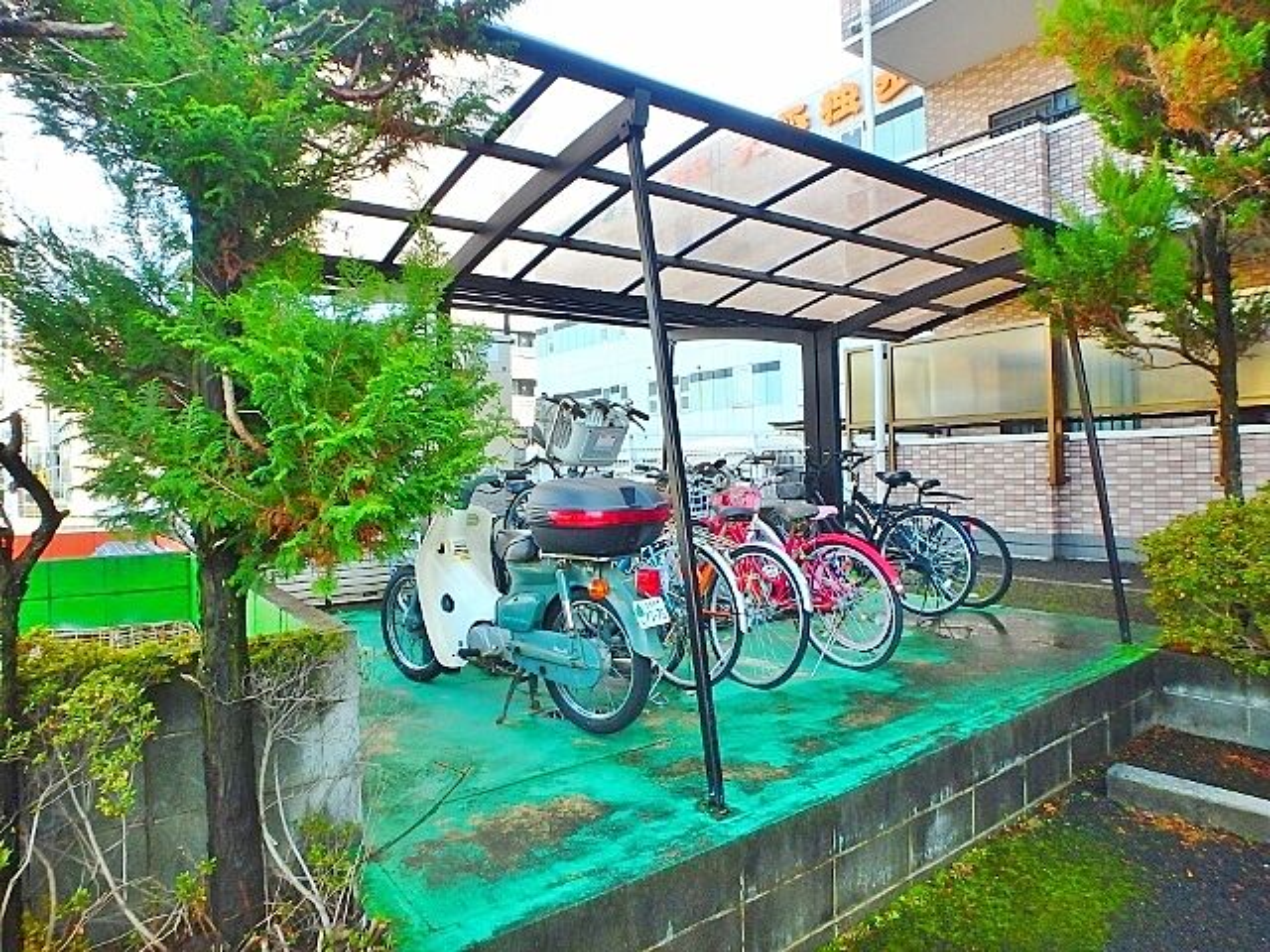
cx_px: 635
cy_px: 476
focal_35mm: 21
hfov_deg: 79.0
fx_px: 770
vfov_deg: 63.4
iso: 125
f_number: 3.5
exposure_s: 1/125
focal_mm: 3.7
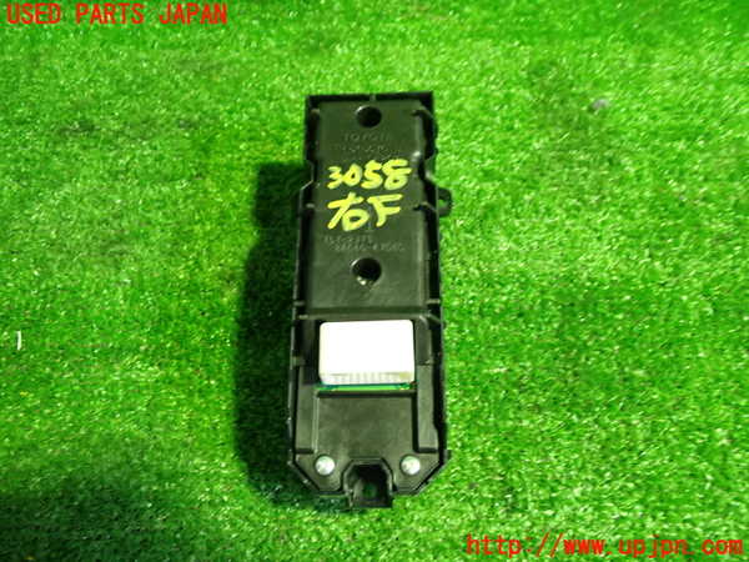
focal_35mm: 30
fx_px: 649
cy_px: 281
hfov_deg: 60.0
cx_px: 374
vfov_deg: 46.8
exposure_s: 1/30
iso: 400
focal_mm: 5.4
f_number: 2.3
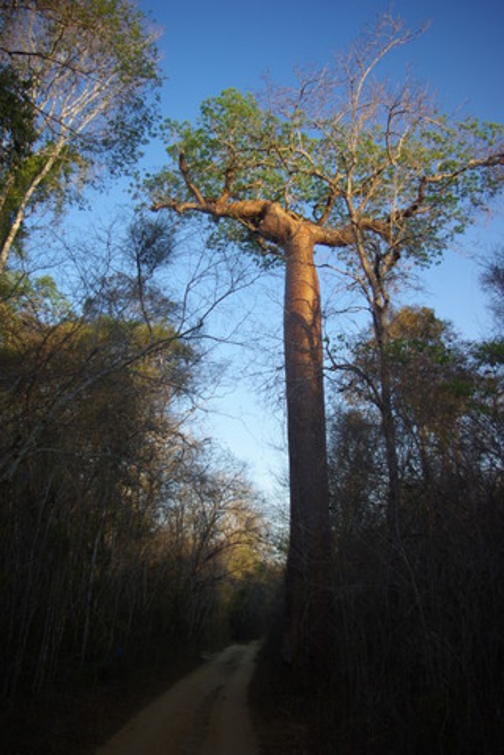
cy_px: 378
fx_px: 819
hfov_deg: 34.2
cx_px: 252
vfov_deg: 49.6
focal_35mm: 39
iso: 100
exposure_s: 1/60
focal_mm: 26
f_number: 4
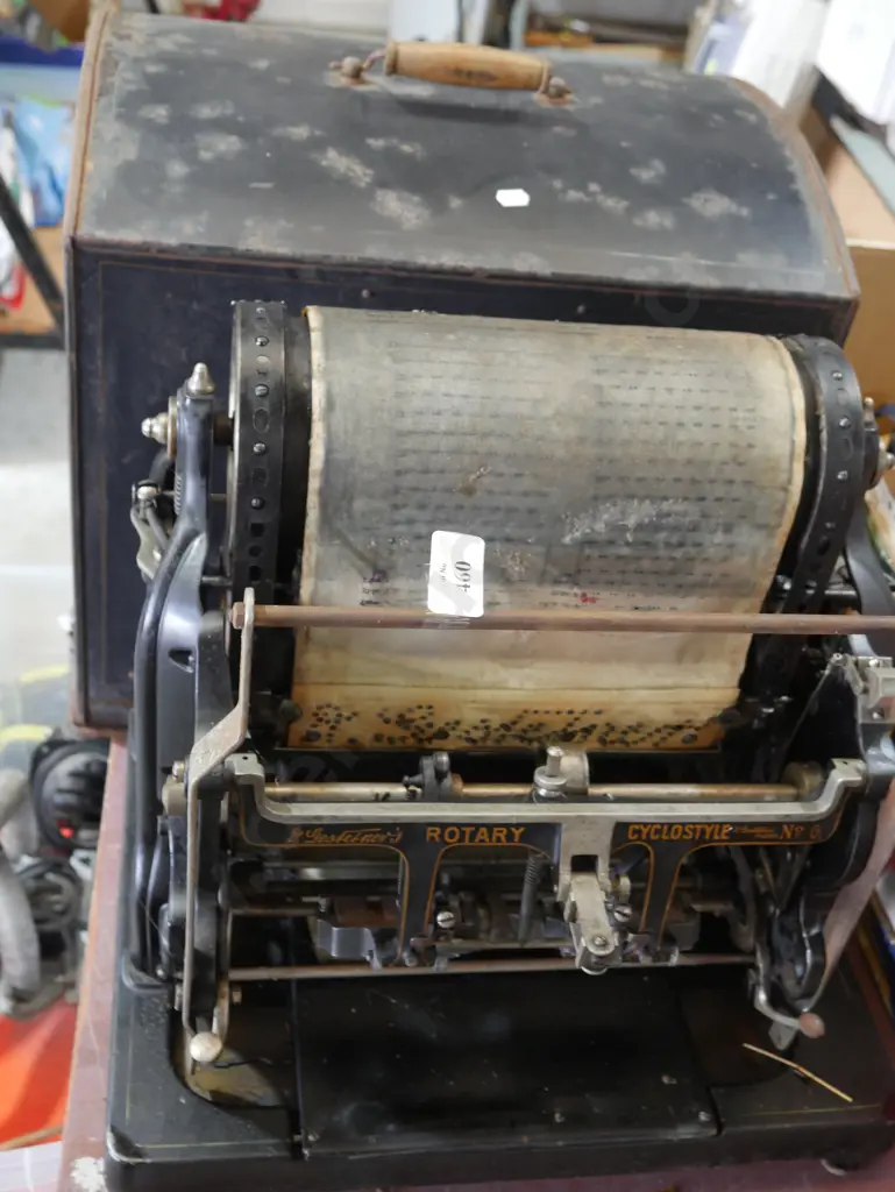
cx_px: 448
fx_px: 1447
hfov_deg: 34.4
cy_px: 596
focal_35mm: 42
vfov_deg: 44.8
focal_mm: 21
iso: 1250
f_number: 4.6
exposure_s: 1/60
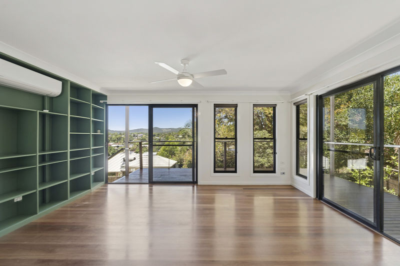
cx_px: 200
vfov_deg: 72.0
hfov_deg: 95.0
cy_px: 133
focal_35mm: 16
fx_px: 183
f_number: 7.1
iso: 800
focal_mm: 16.5
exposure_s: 1/160
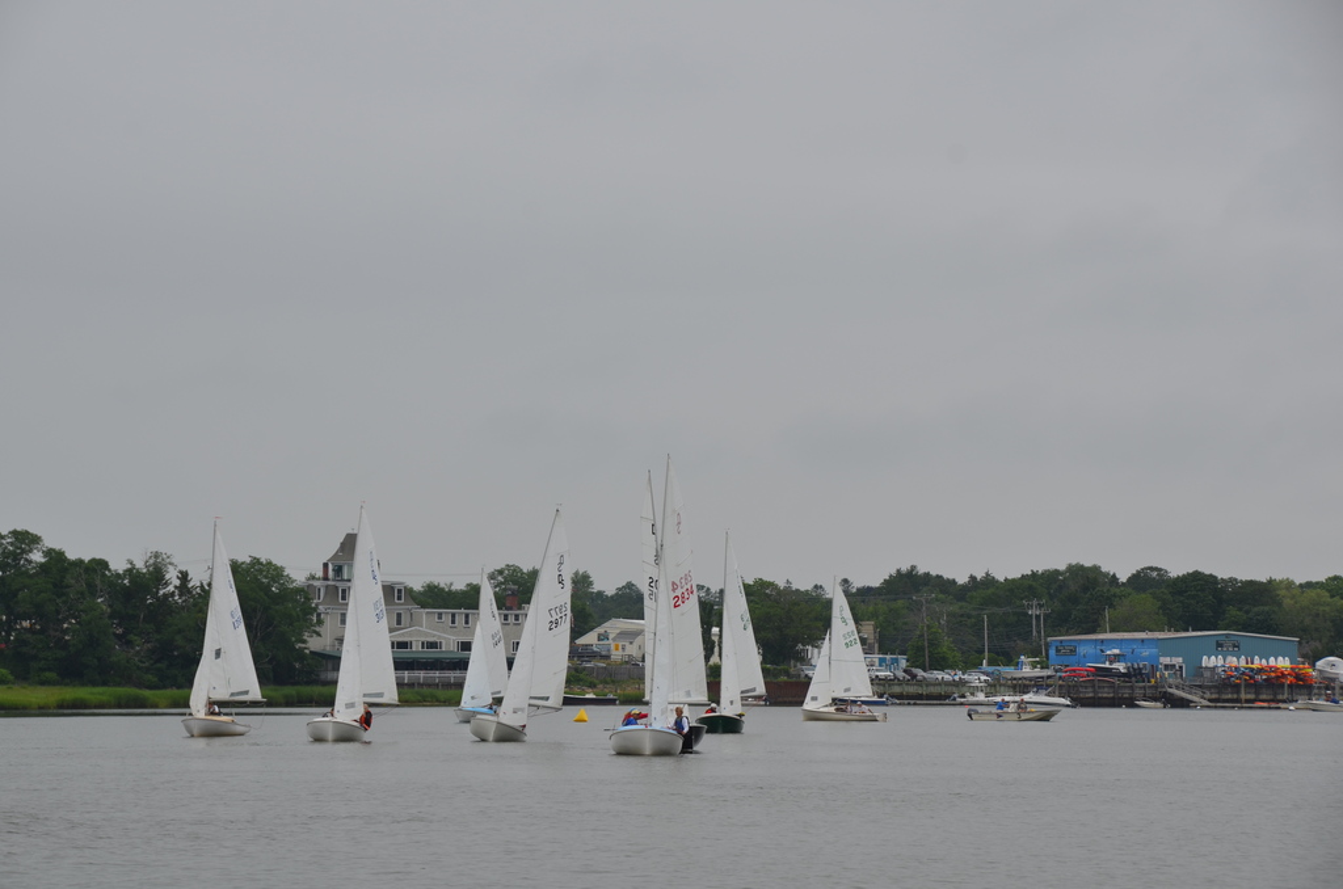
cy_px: 444
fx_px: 4467
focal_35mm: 120
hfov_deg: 17.1
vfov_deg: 11.4
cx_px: 672
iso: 100
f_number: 8
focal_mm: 80
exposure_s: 1/250
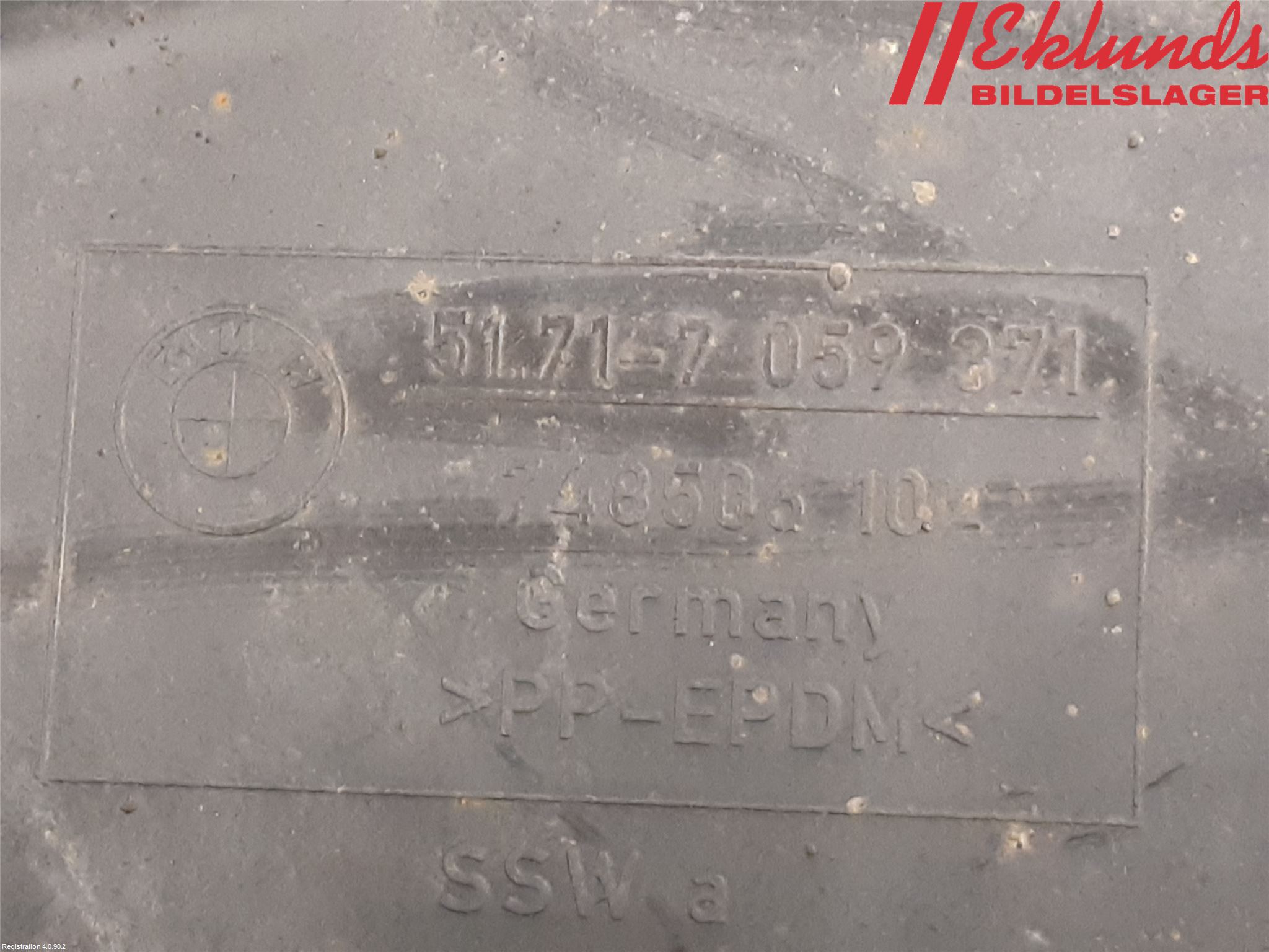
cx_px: 634
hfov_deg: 67.3
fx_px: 953
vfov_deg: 53.1
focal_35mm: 26
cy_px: 476
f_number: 1.7
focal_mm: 3.93
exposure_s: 1/25
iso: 320
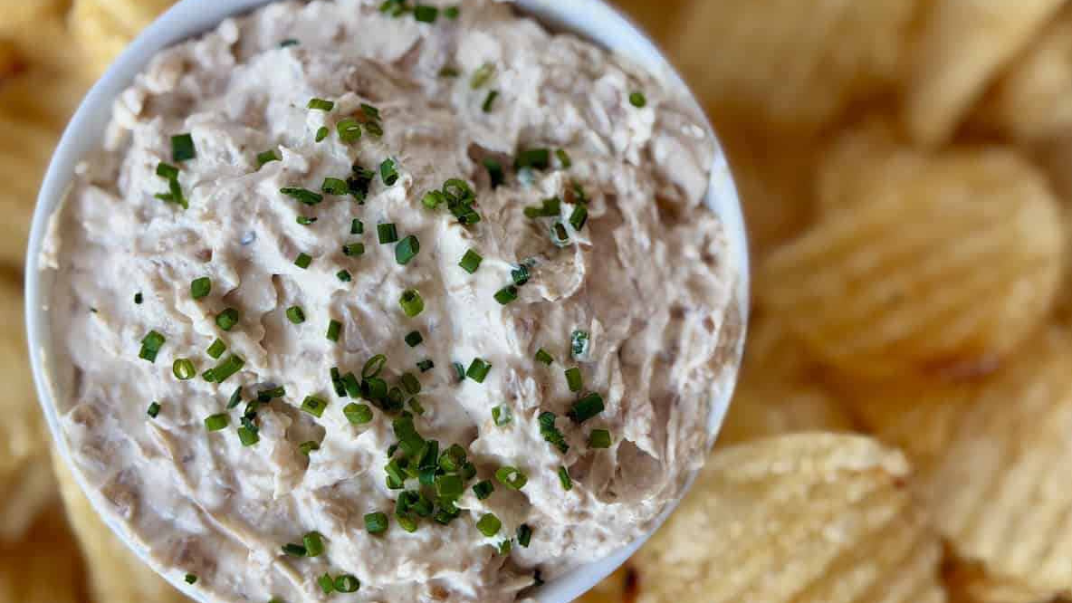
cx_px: 542
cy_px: 269
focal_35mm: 53
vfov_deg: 22.6
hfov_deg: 39.2
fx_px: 1507
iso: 64
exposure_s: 1/60
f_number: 1.8
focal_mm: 6.8
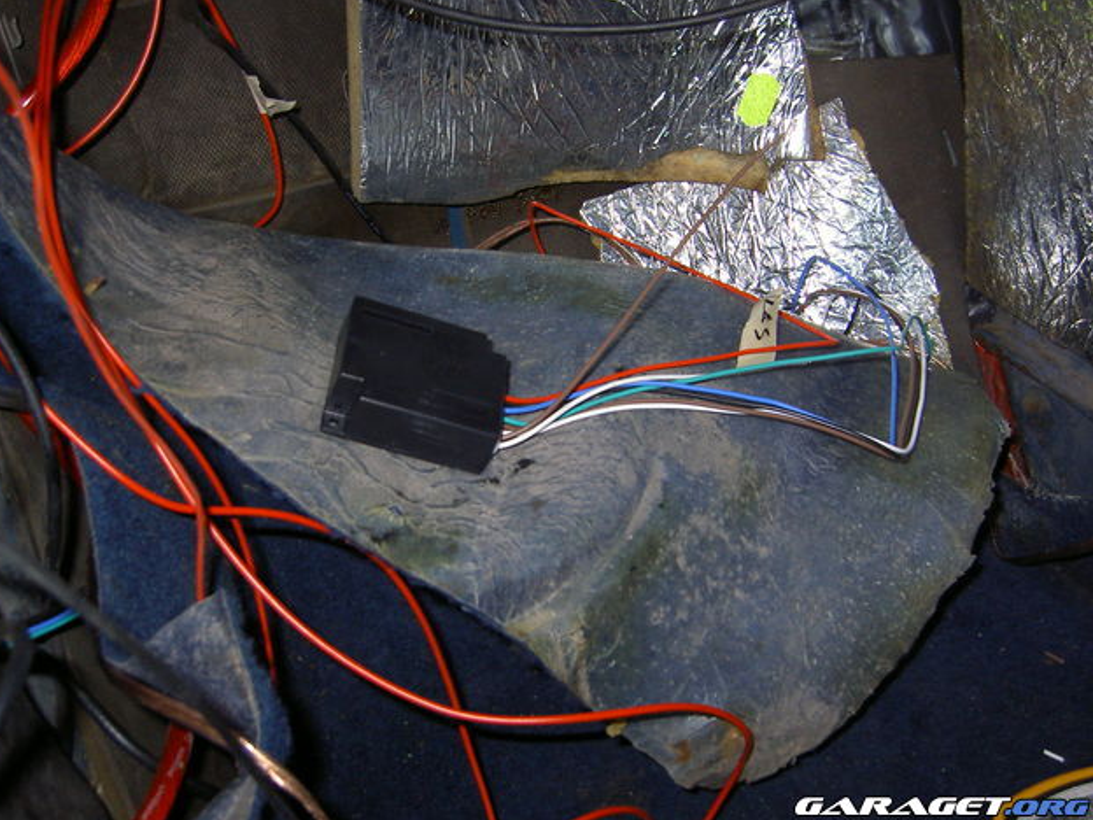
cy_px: 403
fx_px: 1231
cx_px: 534
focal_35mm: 39
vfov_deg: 36.8
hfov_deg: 47.9
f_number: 3
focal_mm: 6.3
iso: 100
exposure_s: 1/60
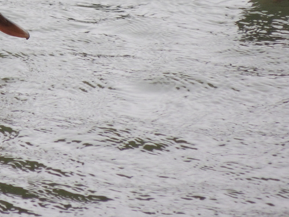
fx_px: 20124
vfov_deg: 0.6
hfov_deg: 0.8
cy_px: -27
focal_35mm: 2411
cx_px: -39
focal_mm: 180
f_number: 5.9
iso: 400
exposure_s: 1/400
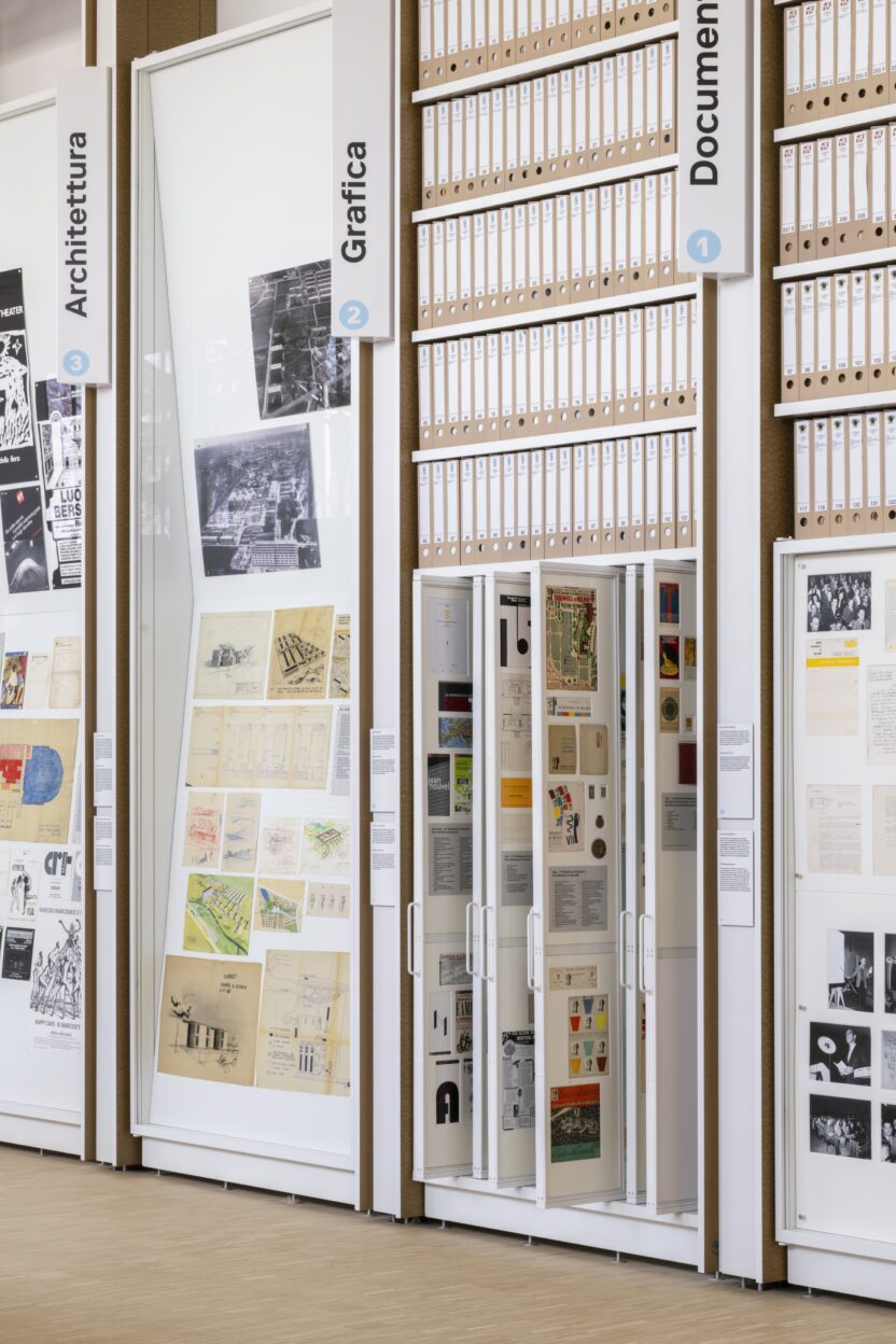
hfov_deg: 19.5
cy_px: 672
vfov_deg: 28.8
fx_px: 2613
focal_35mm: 70
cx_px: 448
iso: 160
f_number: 16
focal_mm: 70
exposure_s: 5
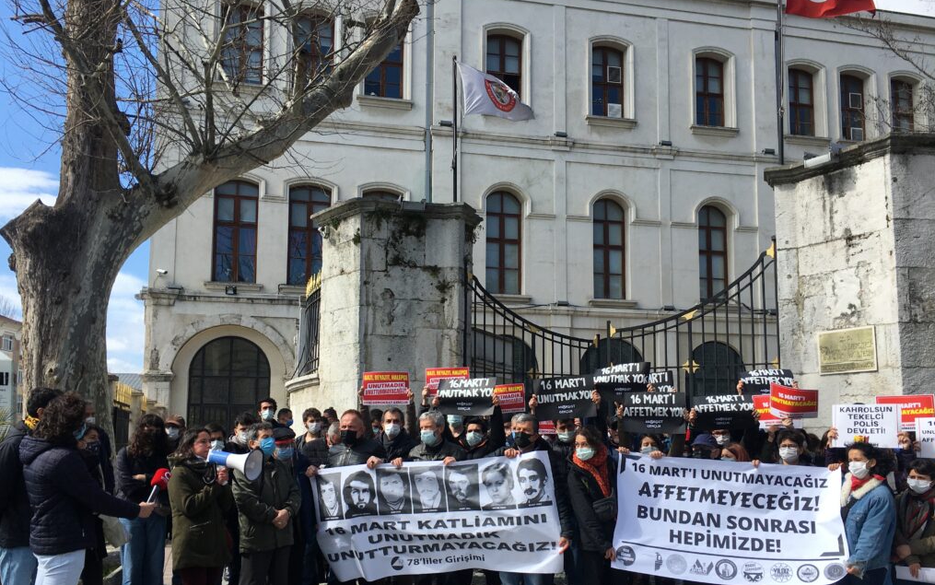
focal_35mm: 31
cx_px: 471
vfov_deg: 40.5
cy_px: 347
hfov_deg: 61.2
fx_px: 790
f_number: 2.2
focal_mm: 4.15
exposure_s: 1/1570
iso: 25
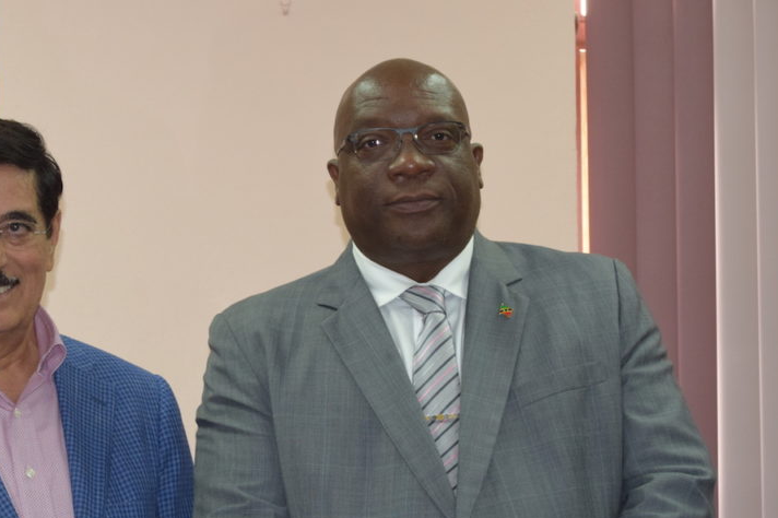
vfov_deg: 11.5
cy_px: 311
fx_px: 2564
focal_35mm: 119
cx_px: 286
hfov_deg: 17.2
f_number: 5.6
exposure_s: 1/60
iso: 1000
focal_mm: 55
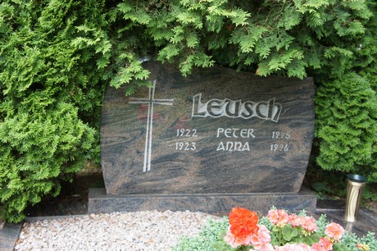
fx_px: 392
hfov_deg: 51.3
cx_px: 188
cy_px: 126
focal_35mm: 38
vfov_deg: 35.4
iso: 1000
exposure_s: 1/250
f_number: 4.5
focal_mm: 25
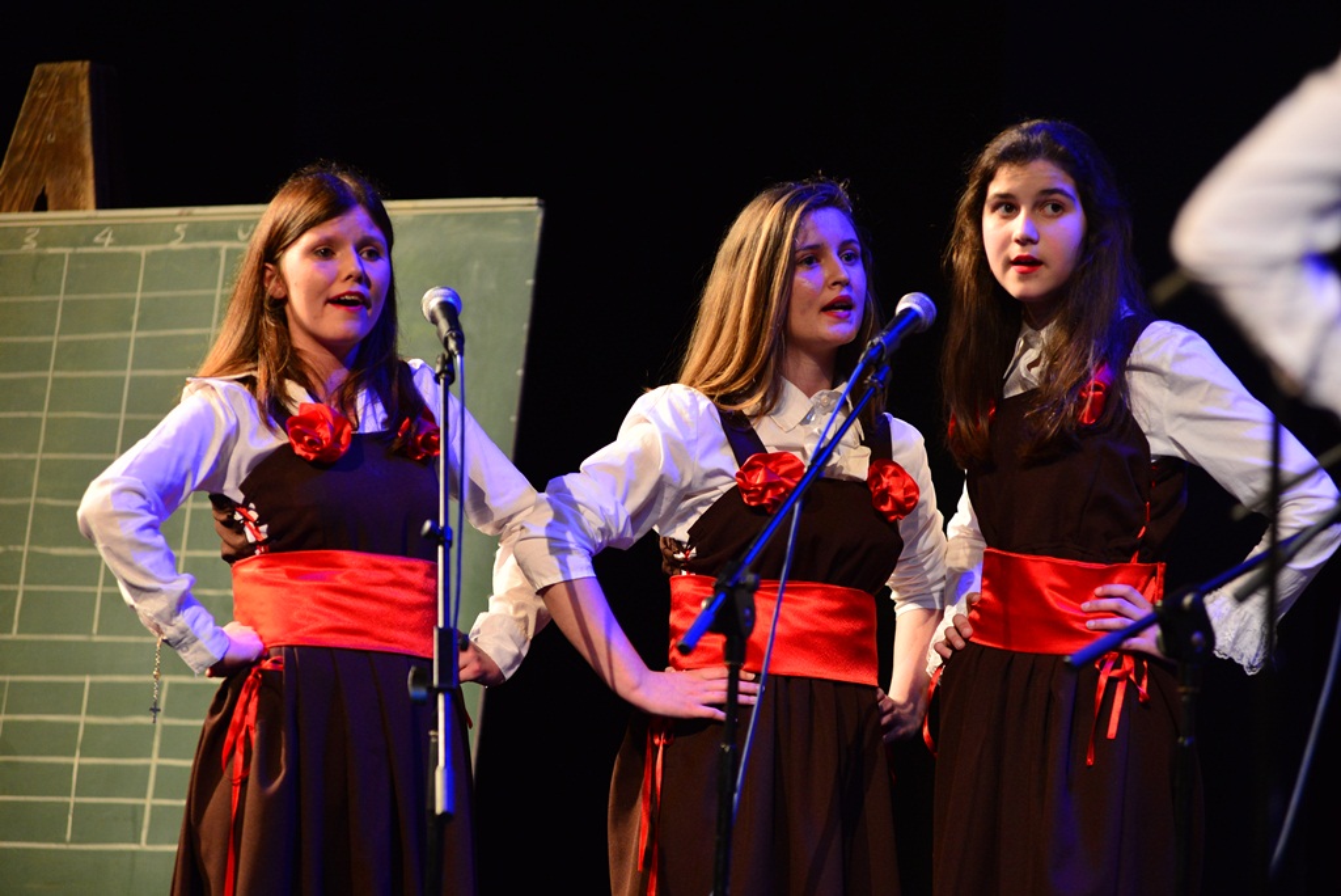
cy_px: 448
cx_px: 670
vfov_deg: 7.4
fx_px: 6895
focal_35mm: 185
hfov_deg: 11.1
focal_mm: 185
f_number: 2.8
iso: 2000
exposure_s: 1/125
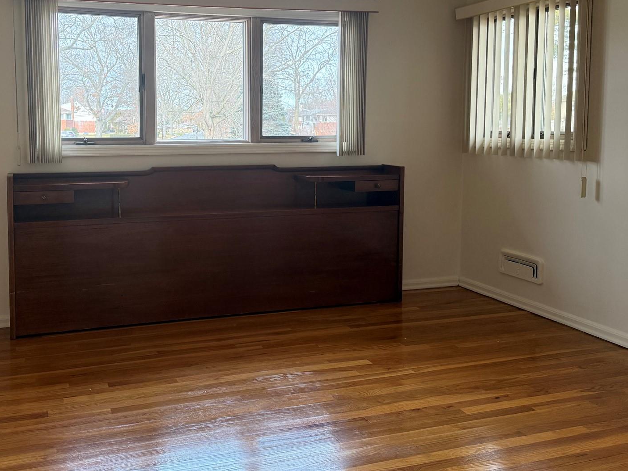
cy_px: 170
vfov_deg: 40.4
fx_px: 635
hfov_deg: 51.8
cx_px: 221
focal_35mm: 35
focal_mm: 6.76
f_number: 1.78
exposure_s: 1/120
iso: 200
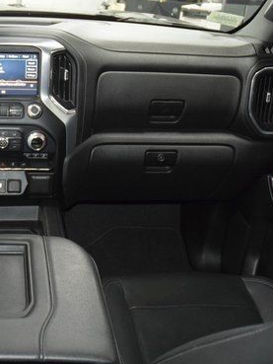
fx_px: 473
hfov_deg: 30.0
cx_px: 1
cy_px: 204
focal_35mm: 45
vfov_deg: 42.0
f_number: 3.5
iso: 3200
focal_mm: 18
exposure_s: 1/80
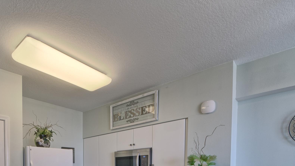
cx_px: 85
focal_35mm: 24
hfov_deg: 72.6
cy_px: 185
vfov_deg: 38.7
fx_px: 188
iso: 500
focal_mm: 12
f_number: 8
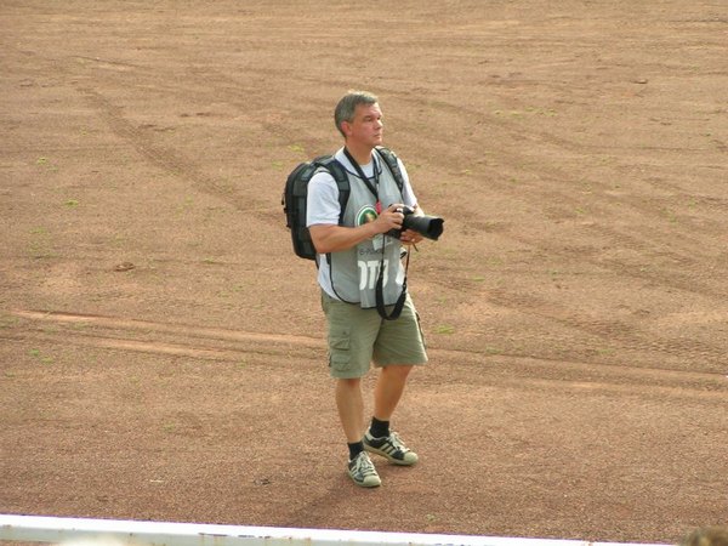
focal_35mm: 188
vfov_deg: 7.9
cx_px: 364
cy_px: 273
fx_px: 3954
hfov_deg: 10.5
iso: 50
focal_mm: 28.8
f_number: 3.5
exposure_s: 1/200
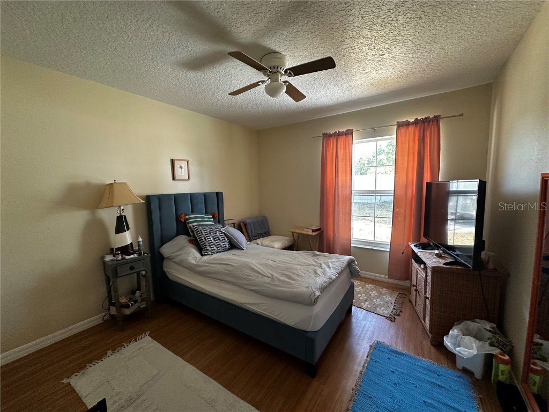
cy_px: 206
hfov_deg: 102.1
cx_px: 274
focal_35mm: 14
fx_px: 222
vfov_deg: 85.7
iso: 320
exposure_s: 1/98
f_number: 2.2
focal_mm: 2.22
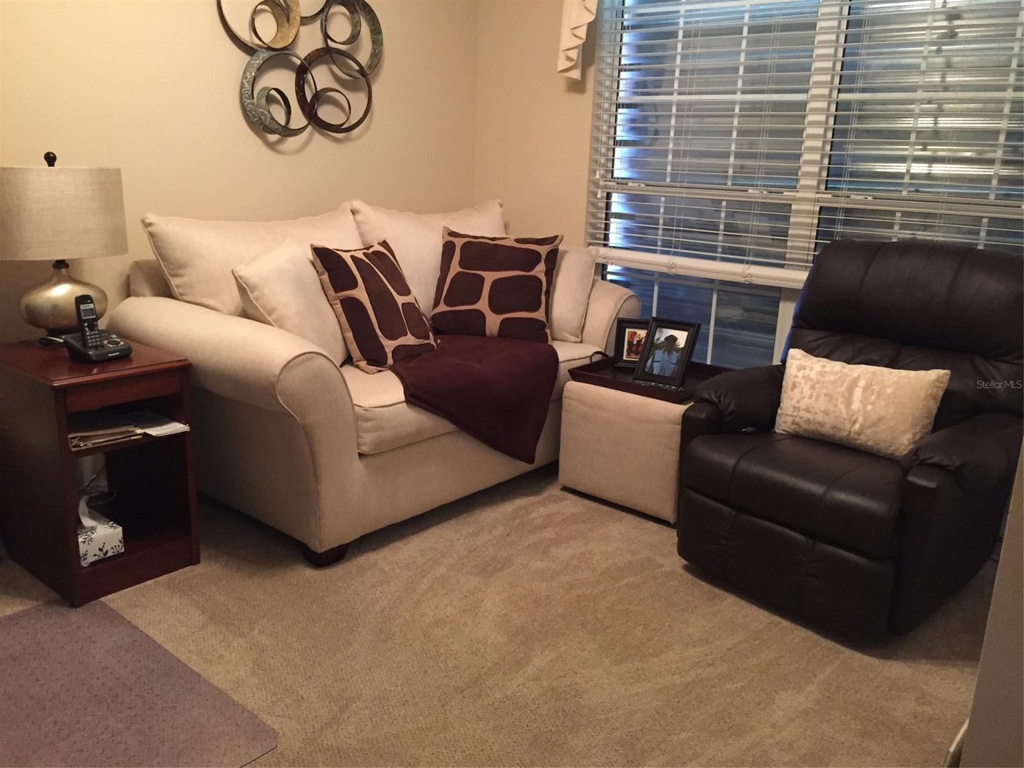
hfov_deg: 61.7
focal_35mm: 29
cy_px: 384
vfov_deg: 48.2
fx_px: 858
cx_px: 512
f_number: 2.2
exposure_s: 1/15
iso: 250
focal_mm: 4.15
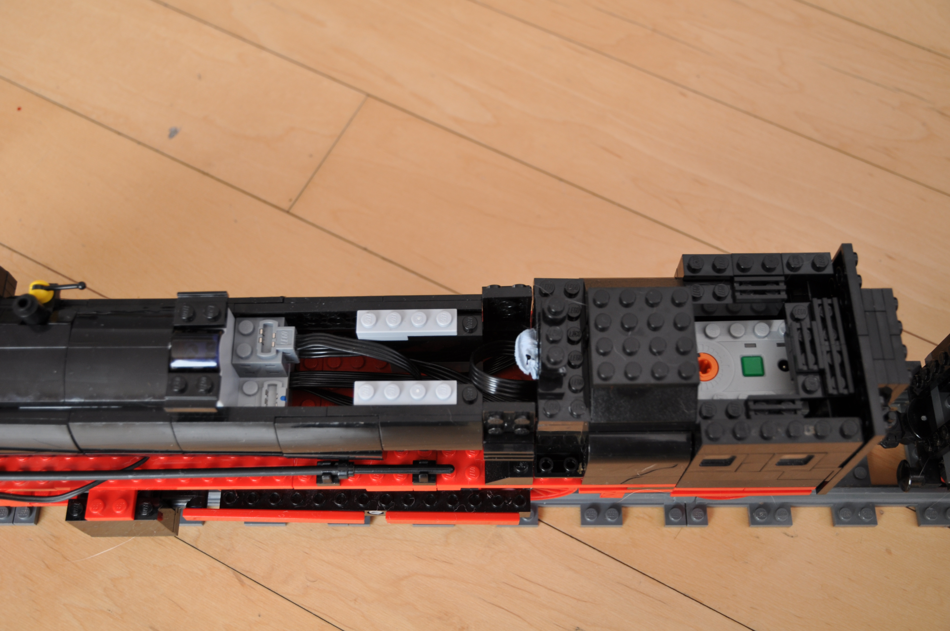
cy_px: 316
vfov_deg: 31.8
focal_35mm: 42
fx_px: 1107
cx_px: 475
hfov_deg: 46.4
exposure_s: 1/4
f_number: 4.2
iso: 200
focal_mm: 28
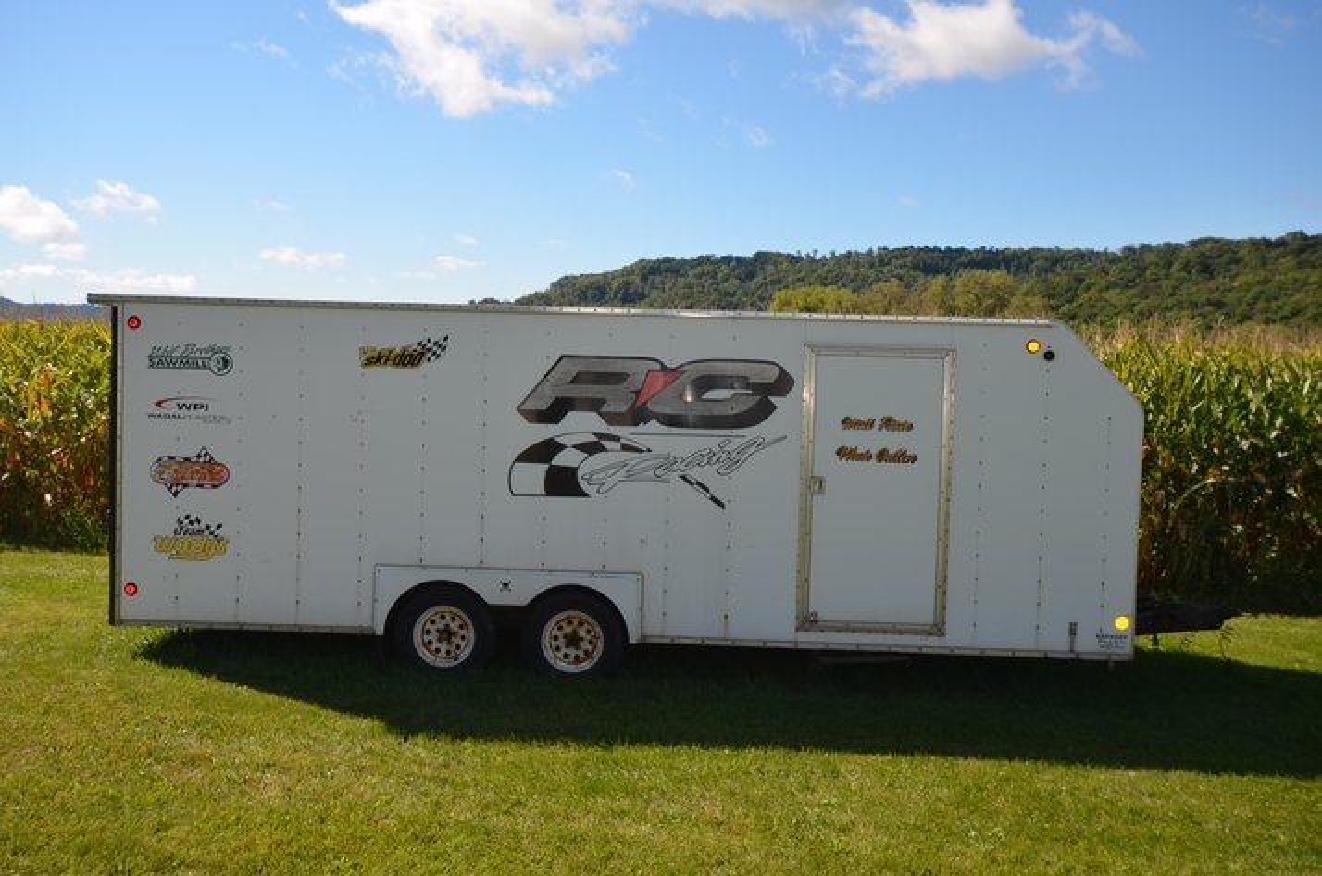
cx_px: 661
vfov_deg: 43.4
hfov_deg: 62.0
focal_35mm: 30
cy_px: 438
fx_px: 1099
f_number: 9
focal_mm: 20
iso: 100
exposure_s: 1/200
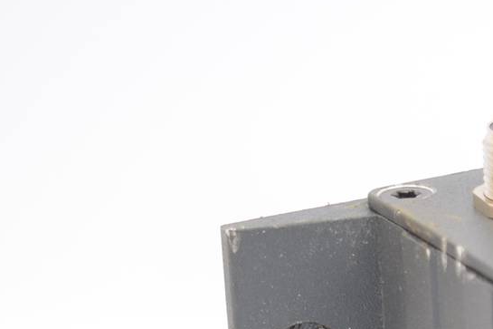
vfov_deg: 5.4
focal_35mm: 250
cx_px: 888
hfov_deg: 8.0
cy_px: 529
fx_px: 3422
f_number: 5
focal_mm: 42
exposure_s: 1/60
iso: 560
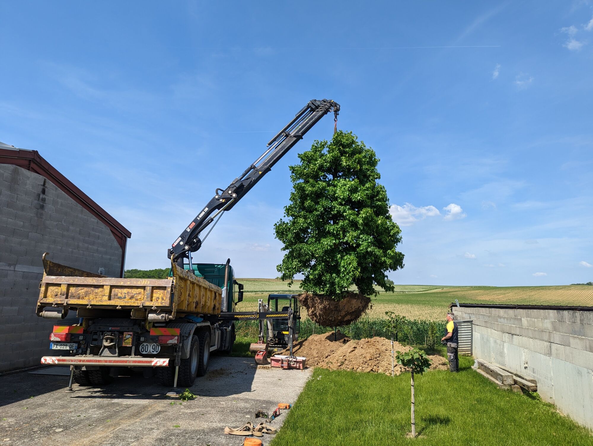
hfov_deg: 71.5
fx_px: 412
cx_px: 296
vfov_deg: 56.9
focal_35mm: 24
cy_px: 223
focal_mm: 6.81
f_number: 1.85
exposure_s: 1/1618
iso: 43
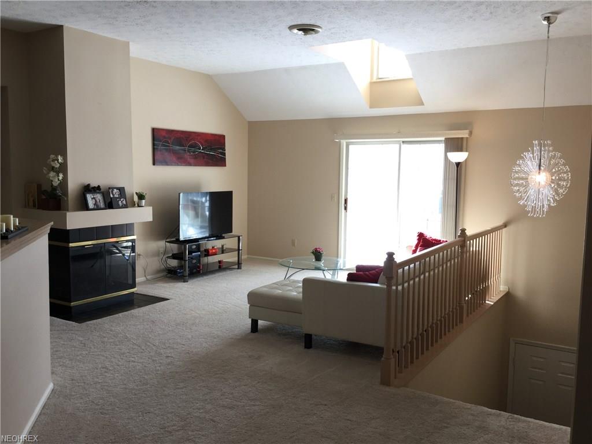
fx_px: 530
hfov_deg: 58.4
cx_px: 296
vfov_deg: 45.4
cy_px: 222
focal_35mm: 31
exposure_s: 1/60
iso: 32
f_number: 2.4
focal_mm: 3.3
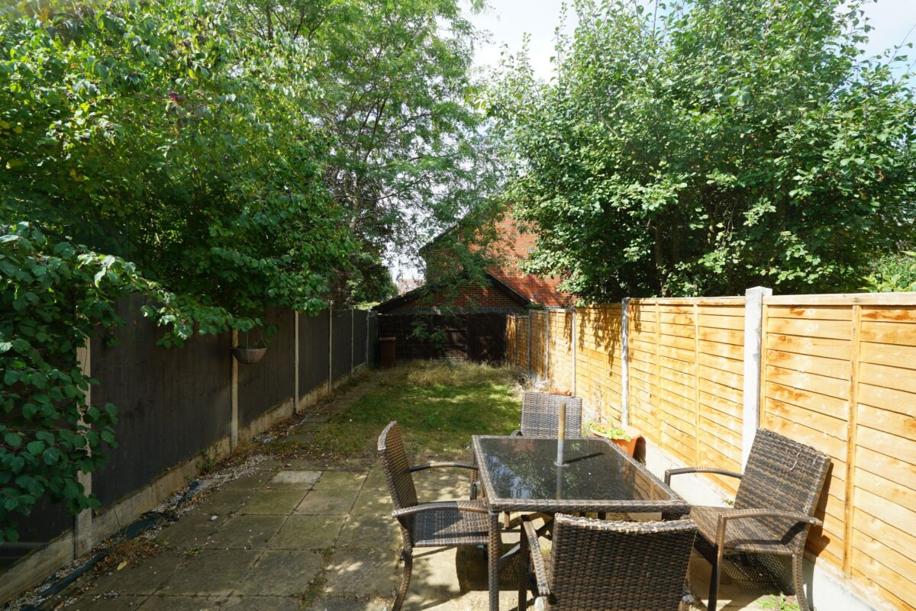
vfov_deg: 73.8
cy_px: 306
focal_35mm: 16
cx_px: 458
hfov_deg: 96.7
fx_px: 407
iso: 100
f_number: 8
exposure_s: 1/80
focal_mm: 16
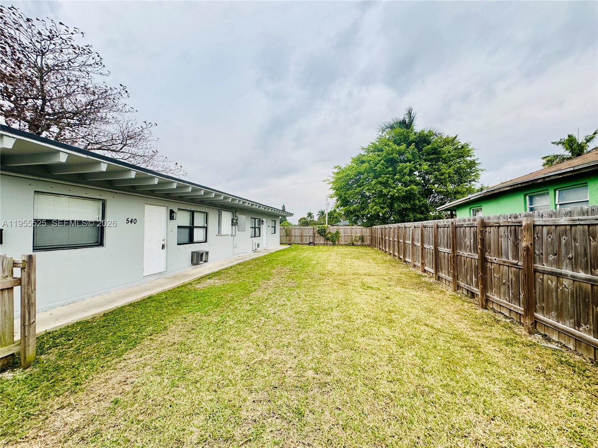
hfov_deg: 102.1
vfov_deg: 85.7
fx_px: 242
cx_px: 299
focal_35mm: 14
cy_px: 224
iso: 40
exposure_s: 1/218
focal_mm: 2.22
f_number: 2.2
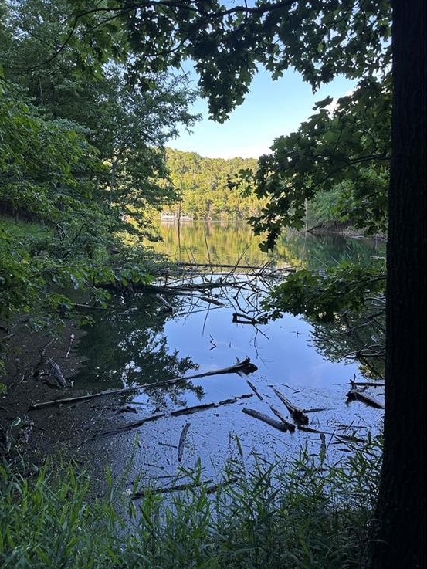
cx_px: 205
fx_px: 411
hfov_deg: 54.9
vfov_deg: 69.4
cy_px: 289
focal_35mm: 25
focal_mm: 6.86
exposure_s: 1/317
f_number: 1.78
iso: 80
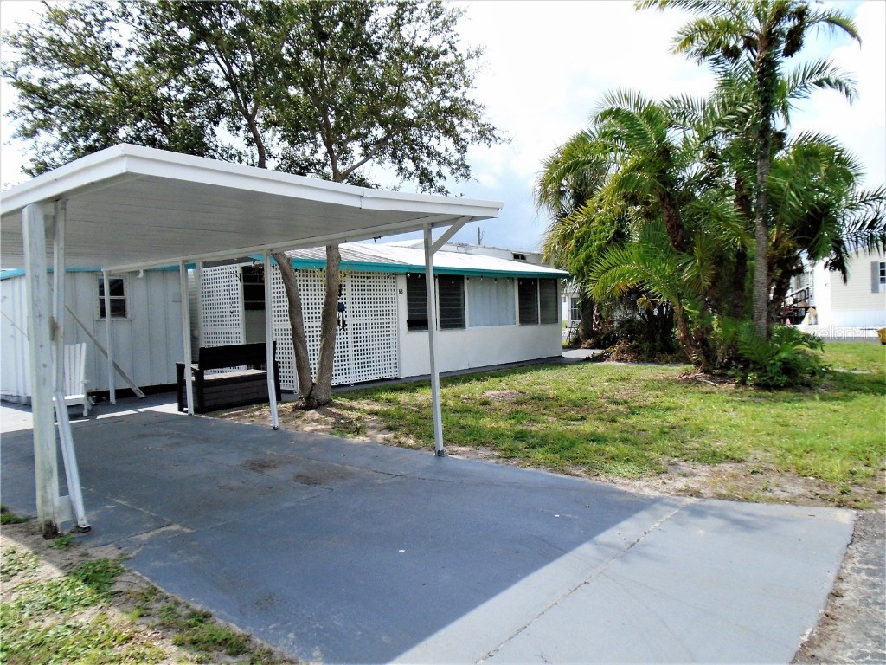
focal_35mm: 26
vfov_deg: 53.1
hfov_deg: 67.3
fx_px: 665
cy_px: 332
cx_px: 443
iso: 160
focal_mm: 4.6
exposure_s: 1/250
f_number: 8
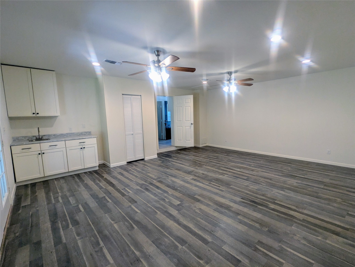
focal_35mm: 16
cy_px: 134
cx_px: 178
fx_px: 164
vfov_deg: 78.2
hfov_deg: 94.4
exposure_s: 1/60
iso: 97
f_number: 2.2
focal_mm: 2.35
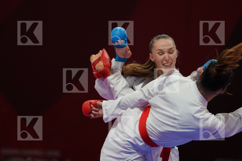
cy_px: 80
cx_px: 121
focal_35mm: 420
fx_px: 2823
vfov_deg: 3.3
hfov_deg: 4.9
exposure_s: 1/1000
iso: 2000
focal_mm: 280
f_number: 4
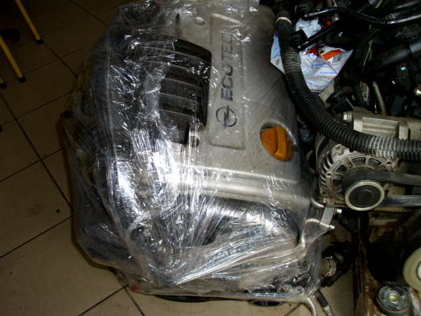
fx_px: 426
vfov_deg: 40.7
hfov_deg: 52.6
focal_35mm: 35
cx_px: 210
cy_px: 158
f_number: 3
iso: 200
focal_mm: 6.2
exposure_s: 1/60
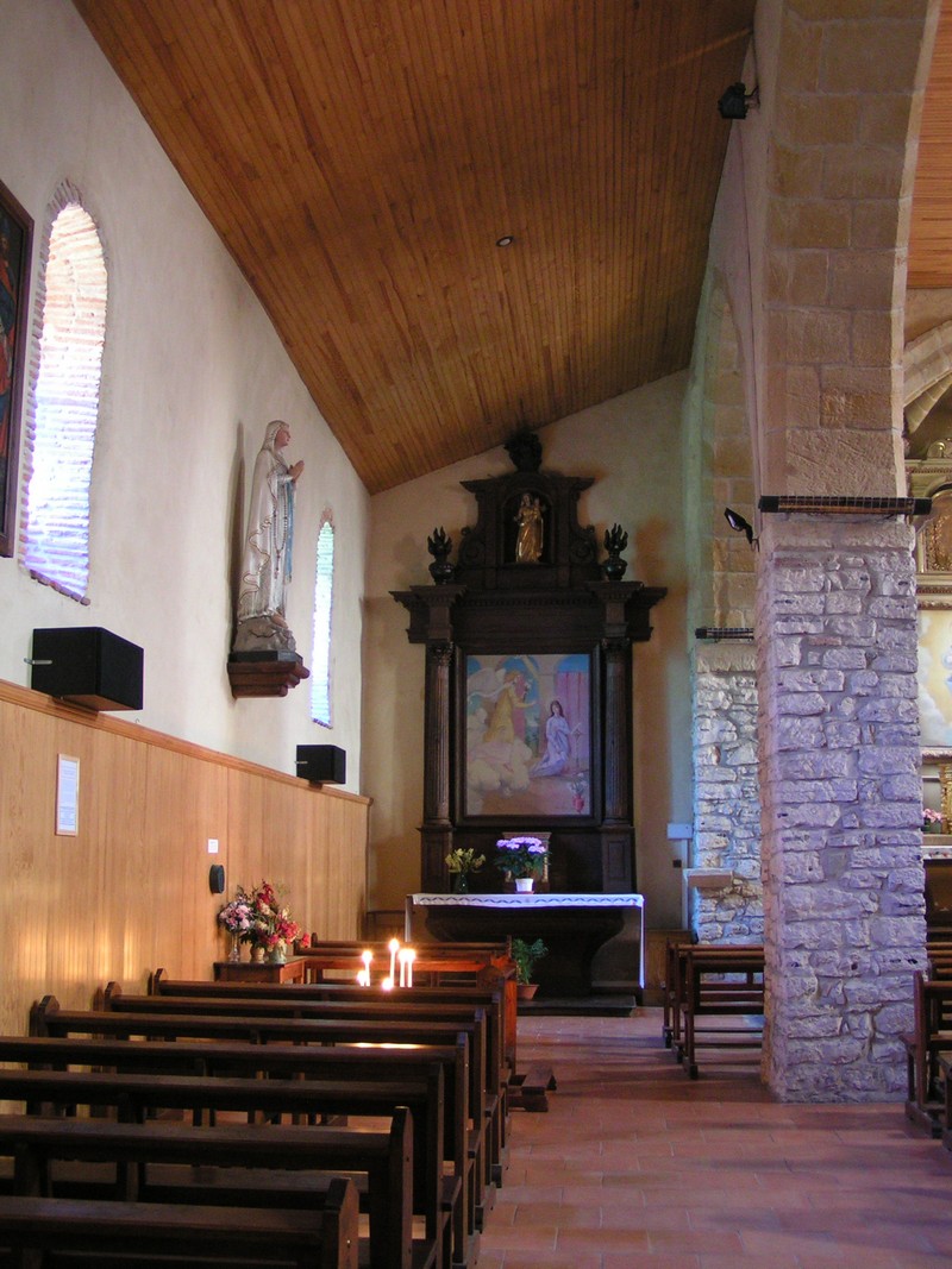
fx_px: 1394
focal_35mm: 38
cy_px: 634
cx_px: 476
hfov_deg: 37.7
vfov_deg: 49.0
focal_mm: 5.8
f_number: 2.8
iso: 200
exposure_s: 1/2
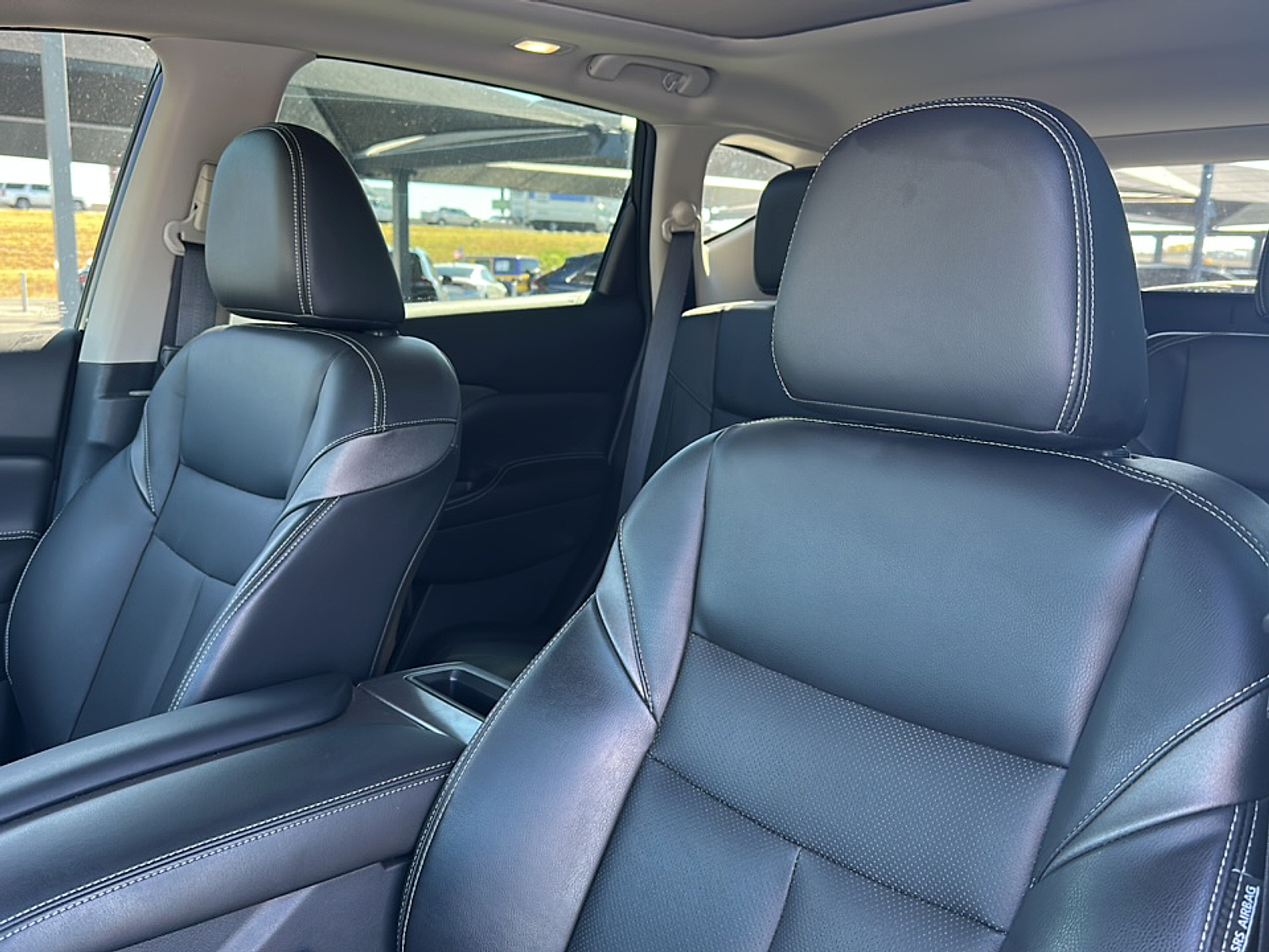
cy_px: 476
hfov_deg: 69.4
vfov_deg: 54.9
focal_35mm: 25
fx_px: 916
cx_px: 634
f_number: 1.78
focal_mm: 6.86
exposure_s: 1/113
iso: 100
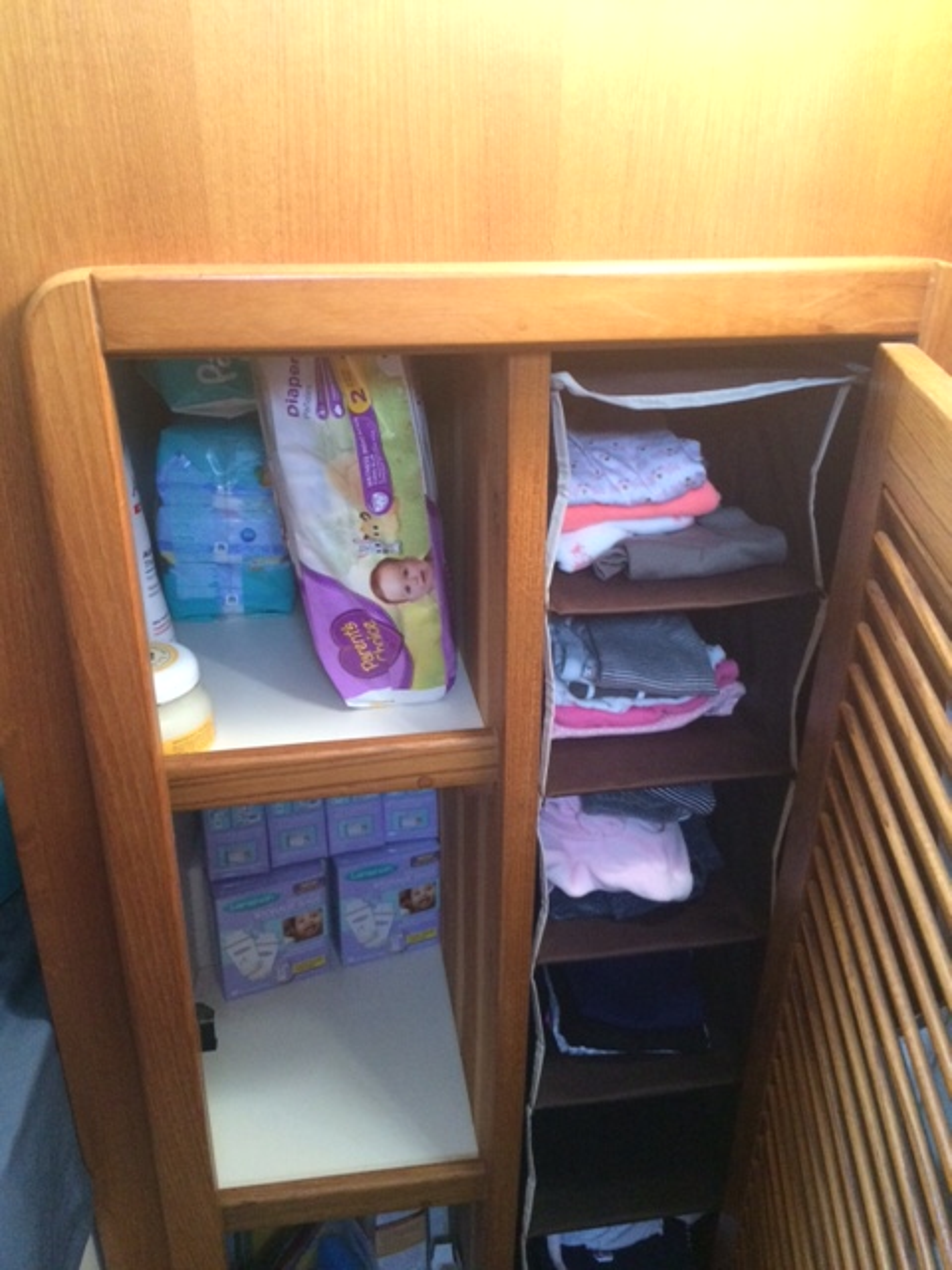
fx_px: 1063
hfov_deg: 48.2
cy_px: 635
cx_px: 476
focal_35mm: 29
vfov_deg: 61.7
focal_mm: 4.15
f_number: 2.2
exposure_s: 1/20
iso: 250
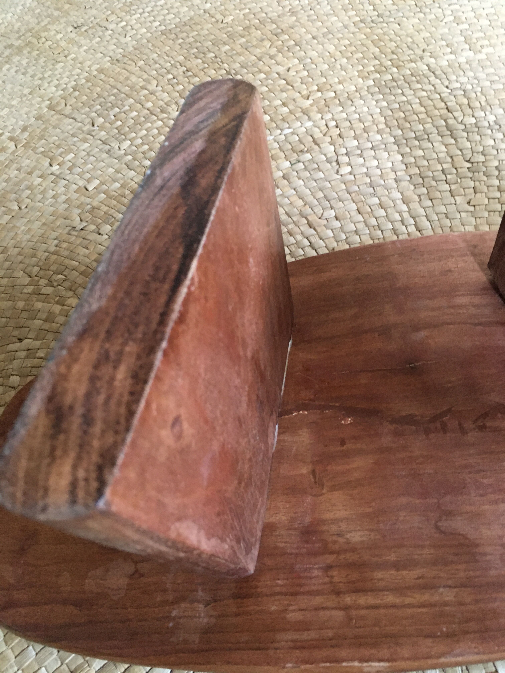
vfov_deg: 61.7
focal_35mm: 29
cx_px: 252
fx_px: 564
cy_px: 336
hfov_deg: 48.2
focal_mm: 4.15
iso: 200
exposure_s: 1/15
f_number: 2.2
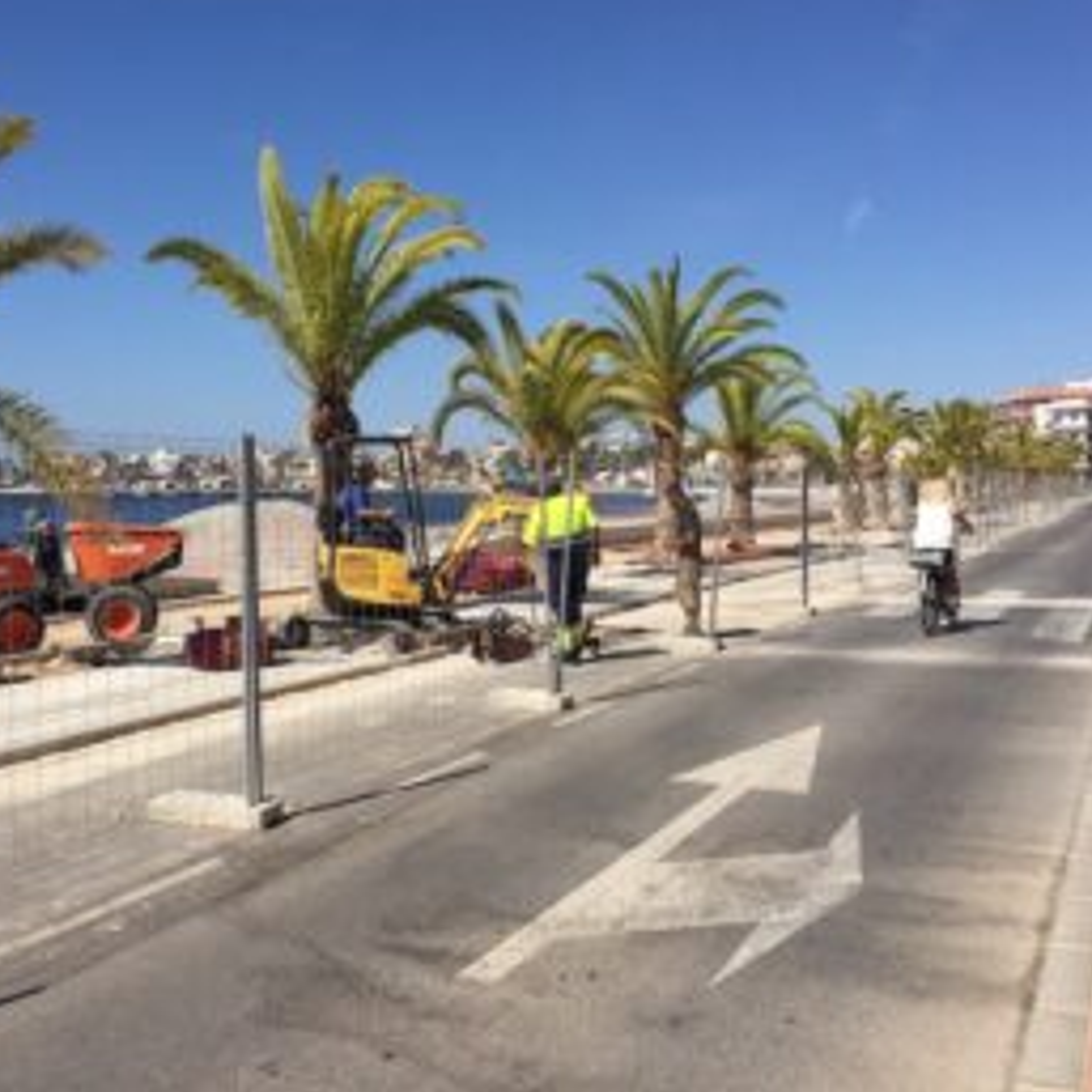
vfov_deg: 47.2
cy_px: 538
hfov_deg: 47.1
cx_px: 484
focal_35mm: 35
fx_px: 1249
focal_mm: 4.15
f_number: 2.2
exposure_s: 1/3300
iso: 32
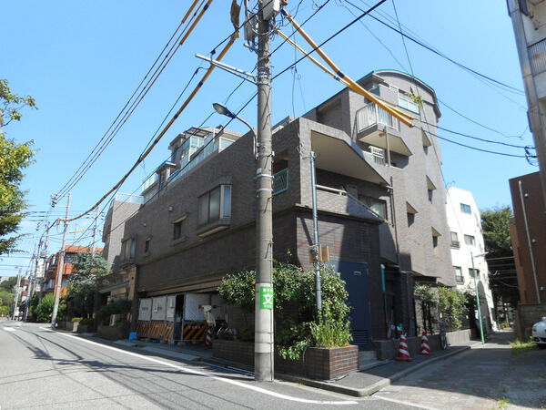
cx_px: 273
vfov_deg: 54.9
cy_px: 205
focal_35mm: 25
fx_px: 394
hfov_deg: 69.4
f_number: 3.7
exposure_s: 1/320
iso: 80
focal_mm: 4.5
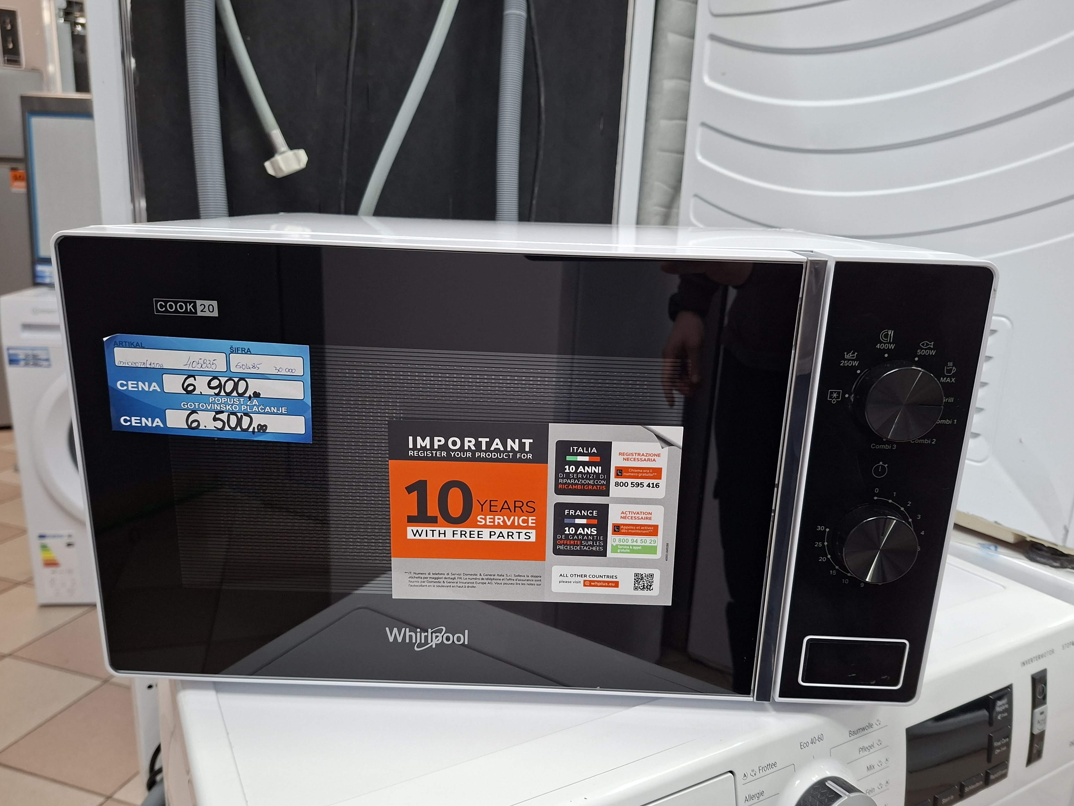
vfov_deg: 56.8
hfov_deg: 71.6
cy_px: 416
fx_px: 745
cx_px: 530
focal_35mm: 24
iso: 200
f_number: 1.8
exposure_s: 1/50
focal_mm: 5.54
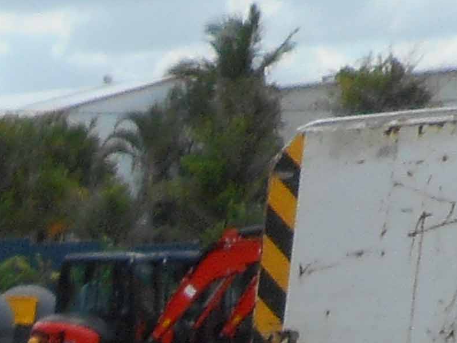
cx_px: -675
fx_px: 2138
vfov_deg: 7.9
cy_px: 1018
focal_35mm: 162
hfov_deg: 10.4
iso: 80
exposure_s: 1/1000
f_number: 3.7
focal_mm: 4.5
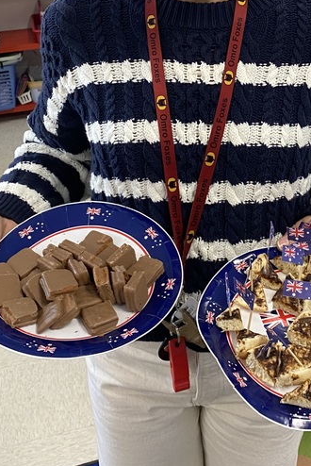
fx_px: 725
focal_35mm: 56
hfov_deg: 24.0
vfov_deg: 34.5
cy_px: 92
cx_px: 222
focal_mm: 4.25
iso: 125
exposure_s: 1/60
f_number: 1.8
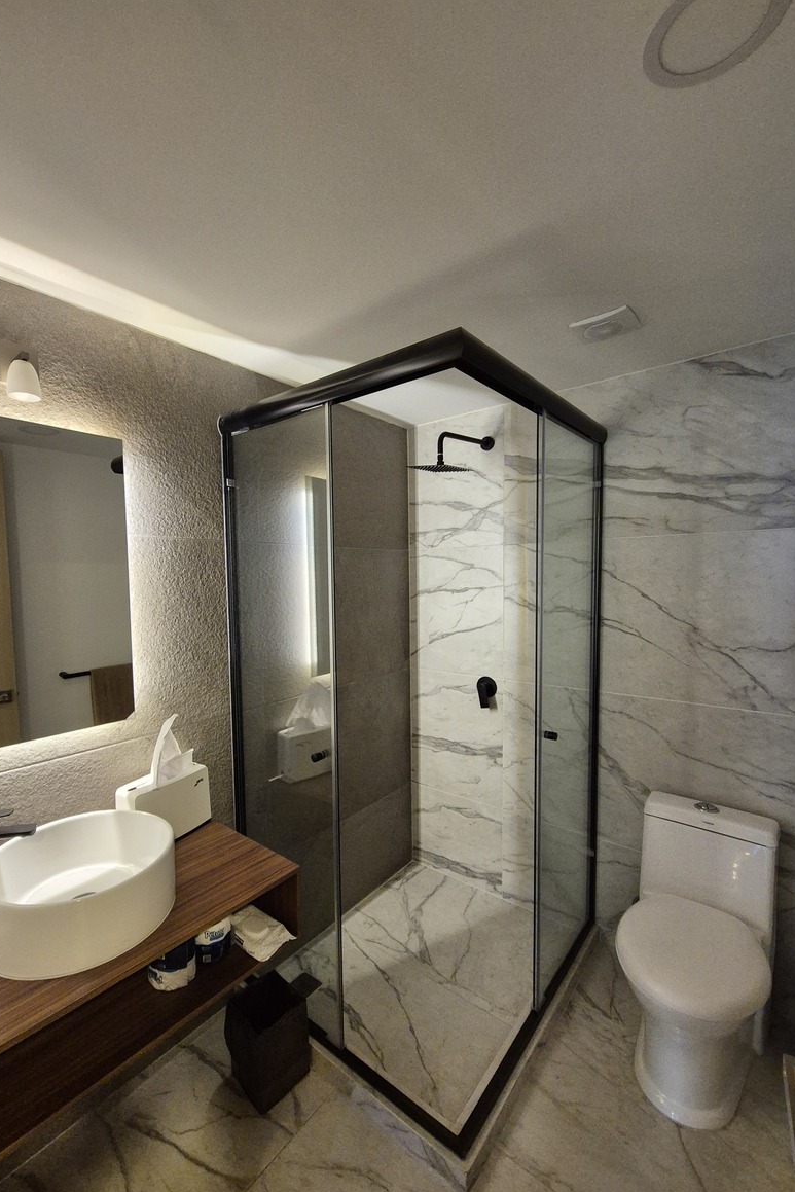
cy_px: 611
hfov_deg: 80.9
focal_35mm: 14
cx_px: 349
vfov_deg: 104.2
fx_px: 464
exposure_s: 1/60
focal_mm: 2.2
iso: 640
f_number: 2.2
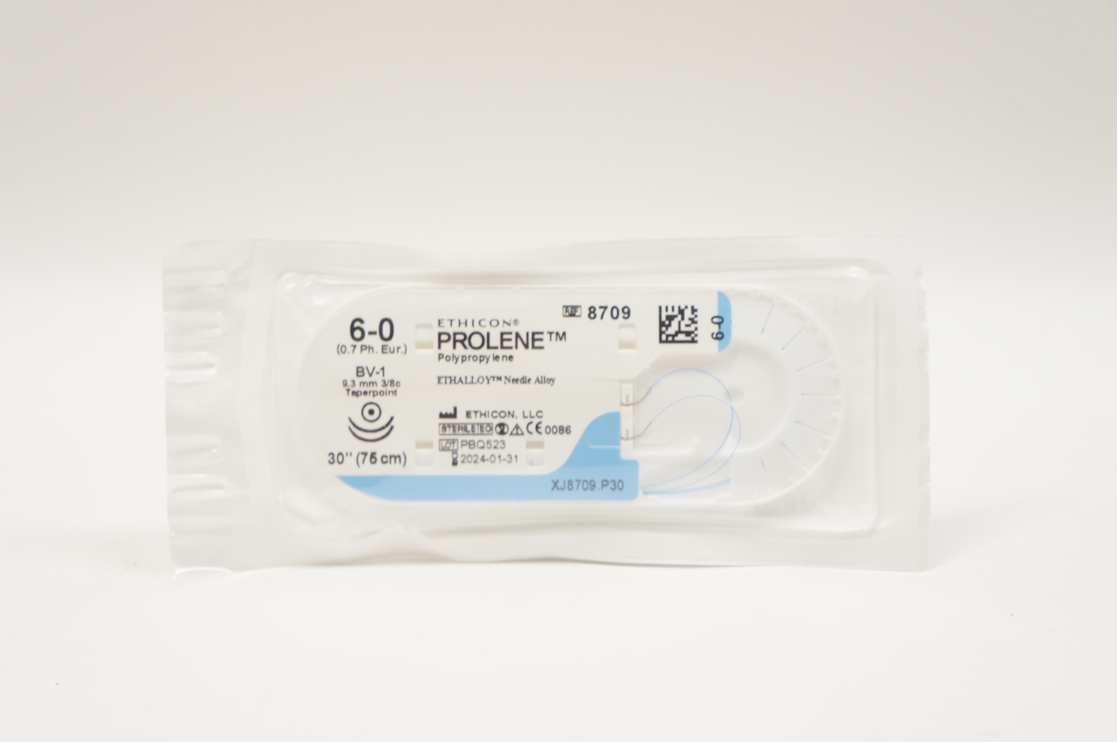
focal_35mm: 48
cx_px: 558
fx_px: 1488
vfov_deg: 28.0
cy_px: 371
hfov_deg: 41.2
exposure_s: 1/40
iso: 400
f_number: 7.1
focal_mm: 32
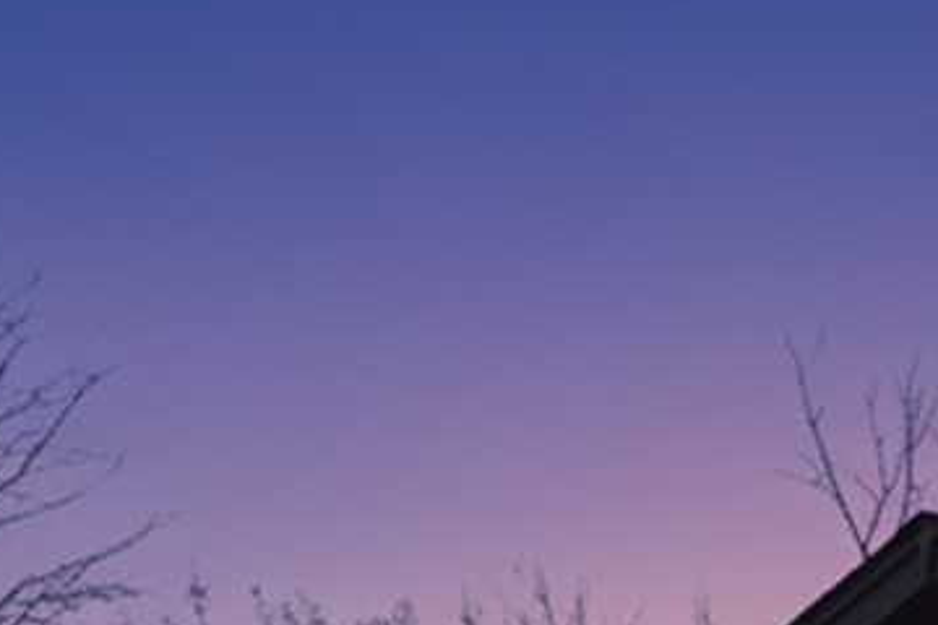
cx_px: 1529
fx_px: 2814
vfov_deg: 11.2
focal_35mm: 108
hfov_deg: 16.7
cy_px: 1333
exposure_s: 1/400
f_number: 5
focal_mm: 24
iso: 100
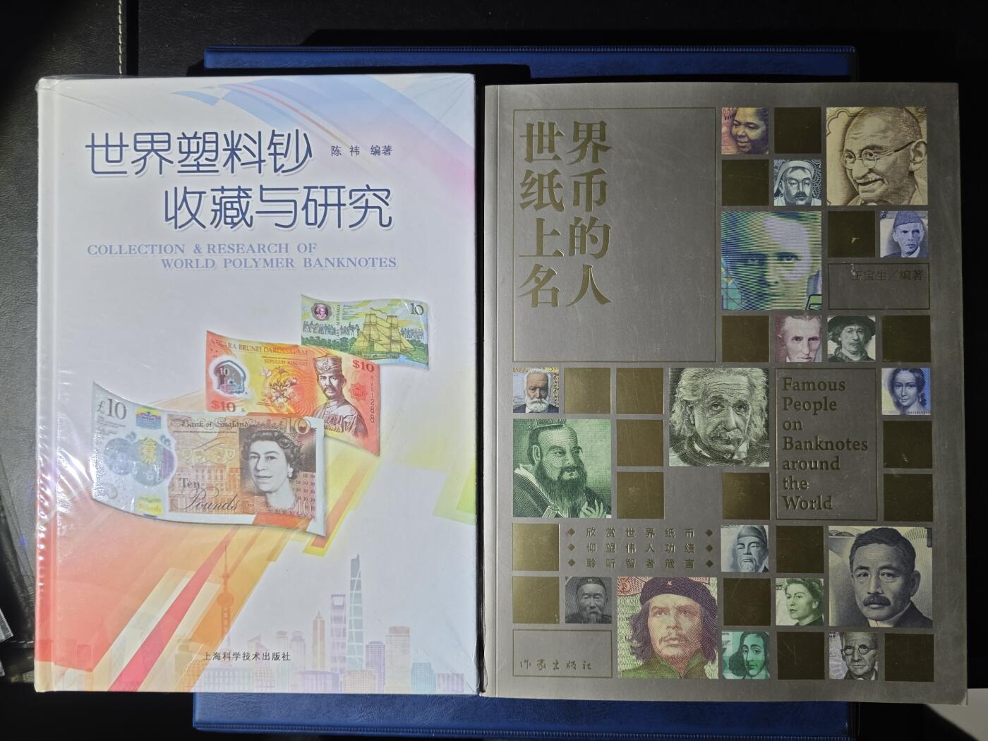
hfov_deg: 73.9
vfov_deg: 58.9
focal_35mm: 23
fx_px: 656
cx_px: 494
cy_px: 370
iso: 32
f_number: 1.7
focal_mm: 6.3
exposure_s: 1/53.3
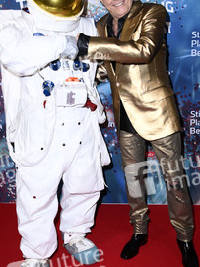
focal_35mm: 51
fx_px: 393
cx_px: 86
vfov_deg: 37.5
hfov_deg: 28.5
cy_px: 125
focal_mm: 36
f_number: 5.6
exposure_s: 1/160
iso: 640
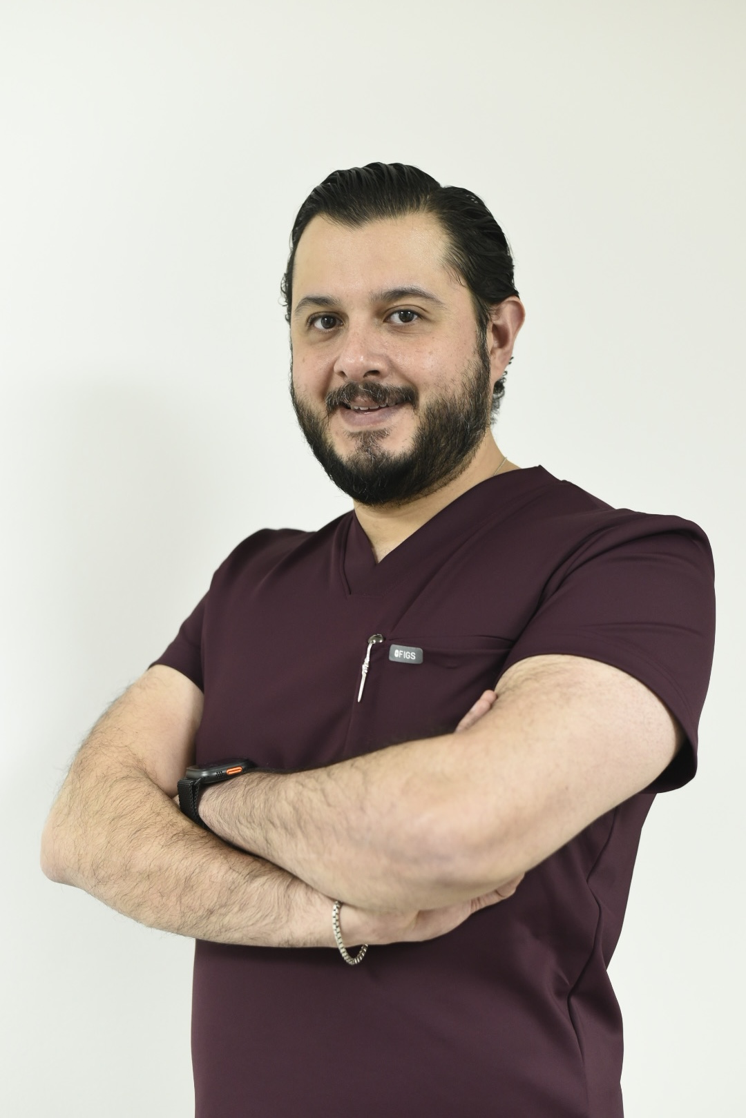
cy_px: 559
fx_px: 1554
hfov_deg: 27.0
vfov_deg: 39.6
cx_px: 373
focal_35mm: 50
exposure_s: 1/125
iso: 1250
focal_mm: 50
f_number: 2.5
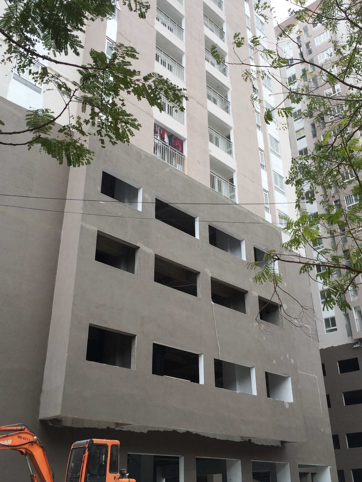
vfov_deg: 48.7
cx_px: 198
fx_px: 530
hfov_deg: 37.7
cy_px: 192
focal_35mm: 38
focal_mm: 4.12
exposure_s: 1/414
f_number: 2.2
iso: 32
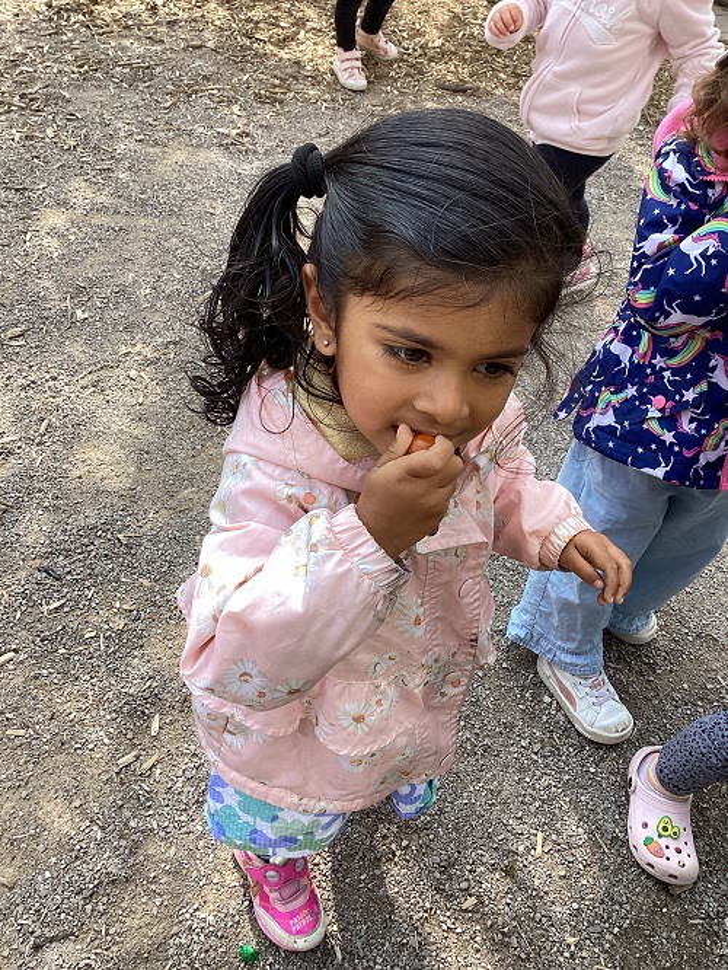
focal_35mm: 31
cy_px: 485
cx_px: 364
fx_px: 869
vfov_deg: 58.3
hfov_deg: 45.5
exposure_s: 1/397
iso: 25
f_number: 2.4
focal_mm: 3.3
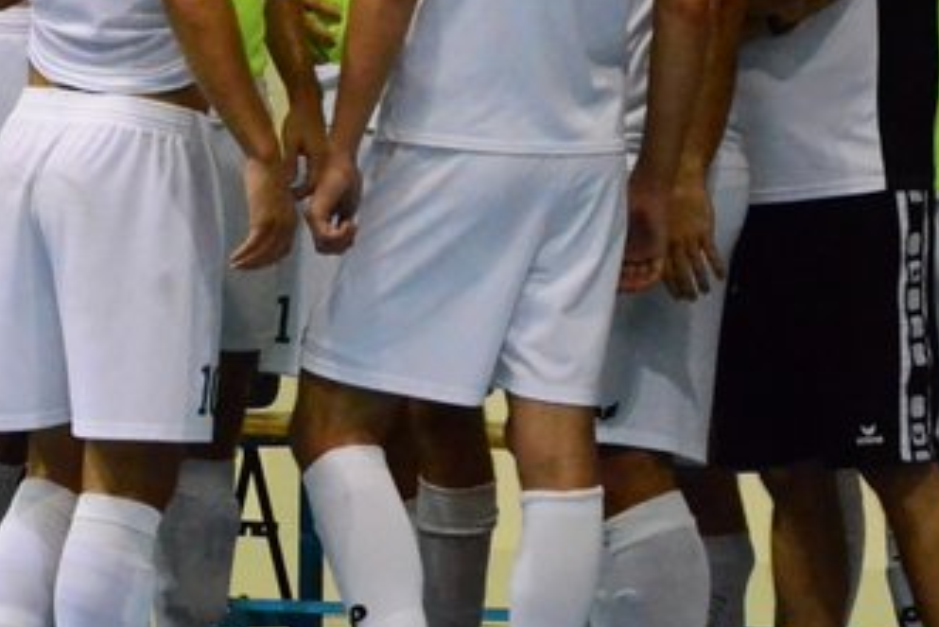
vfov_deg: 2.0
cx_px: 295
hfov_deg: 2.9
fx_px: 18401
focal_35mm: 705
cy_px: 34
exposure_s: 1/320
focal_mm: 195
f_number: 7.1
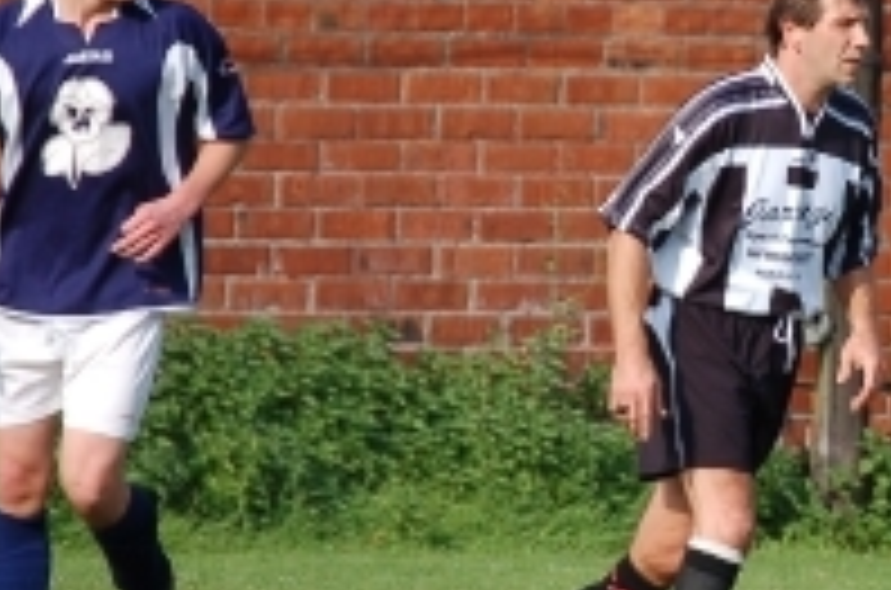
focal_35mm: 910
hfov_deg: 2.3
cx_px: 891
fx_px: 22468
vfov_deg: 1.5
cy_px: 234
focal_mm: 200
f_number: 5.6
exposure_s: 1/1000
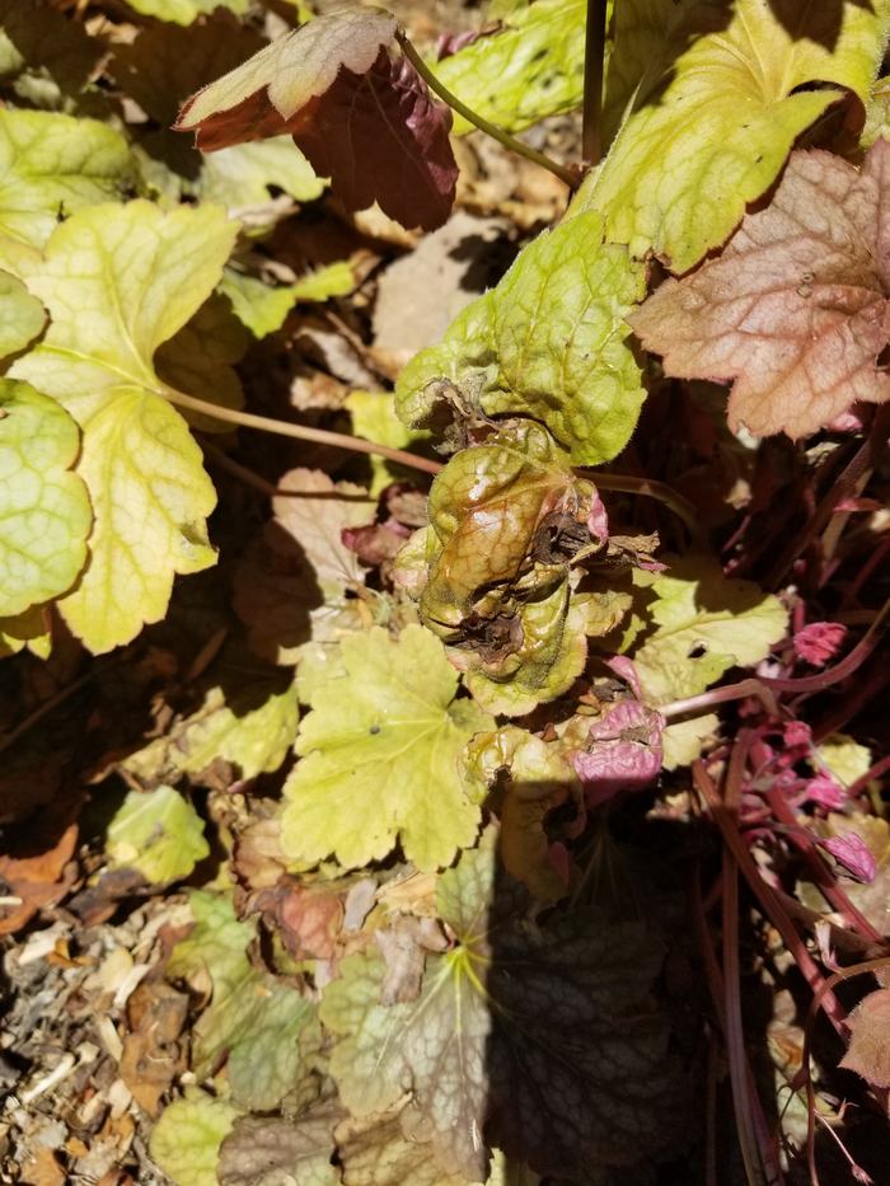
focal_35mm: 26
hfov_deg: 53.1
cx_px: 445
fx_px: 891
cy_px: 593
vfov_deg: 67.3
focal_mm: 4.25
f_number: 1.7
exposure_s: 1/2024
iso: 50
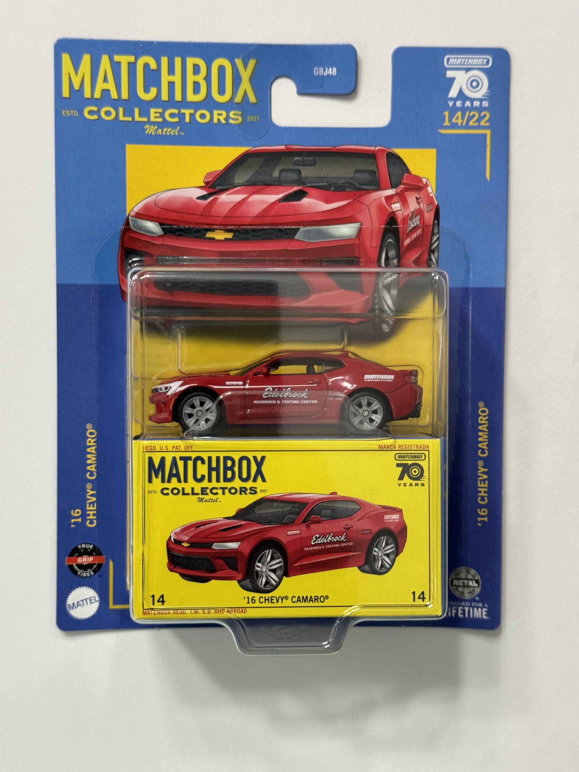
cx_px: 290
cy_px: 386
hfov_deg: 30.3
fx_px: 1071
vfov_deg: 39.7
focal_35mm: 48
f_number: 1.78
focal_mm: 6.86
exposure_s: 1/60
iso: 125
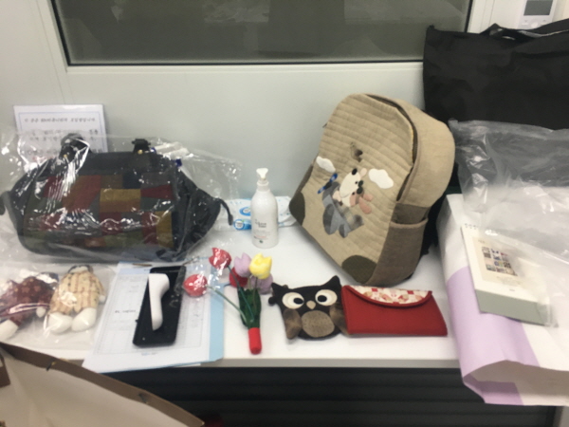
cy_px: 214
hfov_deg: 61.7
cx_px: 284
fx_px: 477
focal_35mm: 29
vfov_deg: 48.2
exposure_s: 1/30
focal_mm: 4.15
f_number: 2.2
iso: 25
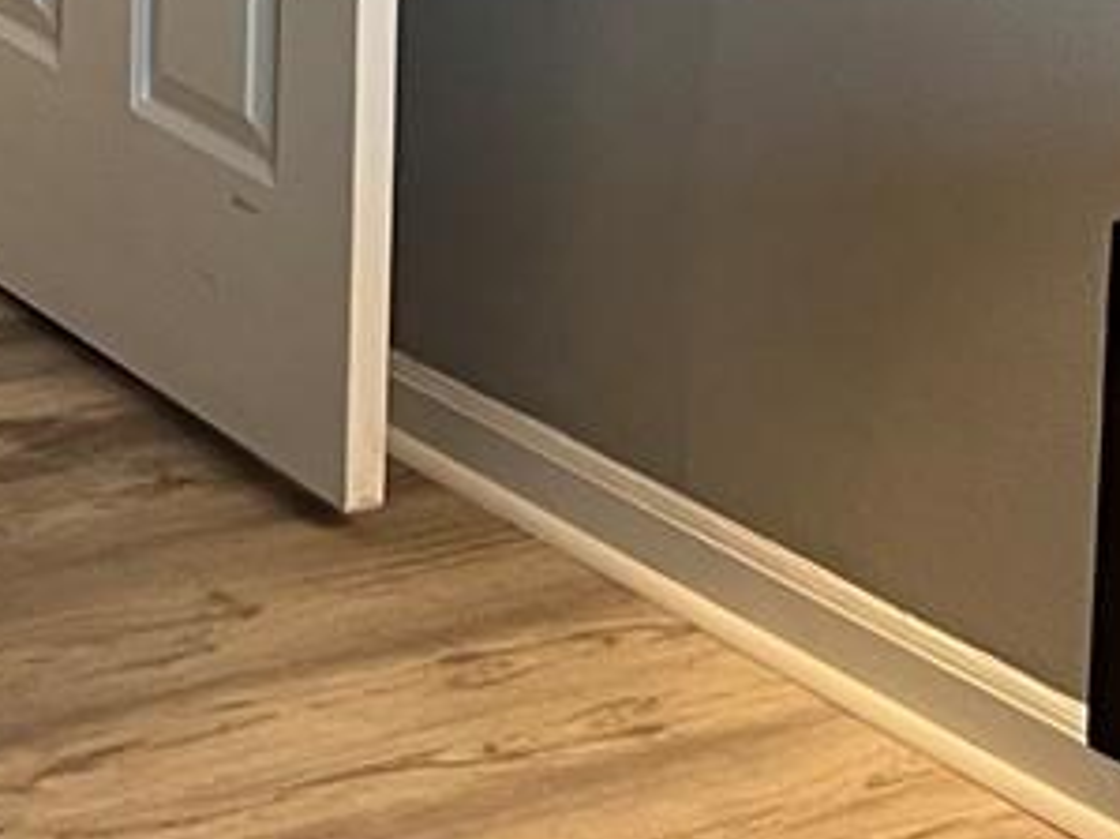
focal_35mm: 139
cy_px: -805
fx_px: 4496
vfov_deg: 9.9
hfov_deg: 13.2
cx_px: -685
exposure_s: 1/60
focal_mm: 5.7
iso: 200
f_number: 1.5
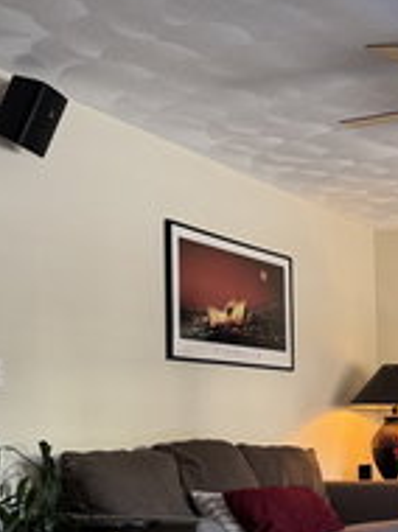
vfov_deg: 34.8
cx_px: 540
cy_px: 403
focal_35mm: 54
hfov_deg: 23.4
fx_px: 830
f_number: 1.78
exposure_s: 1/60
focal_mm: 6.76
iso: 250
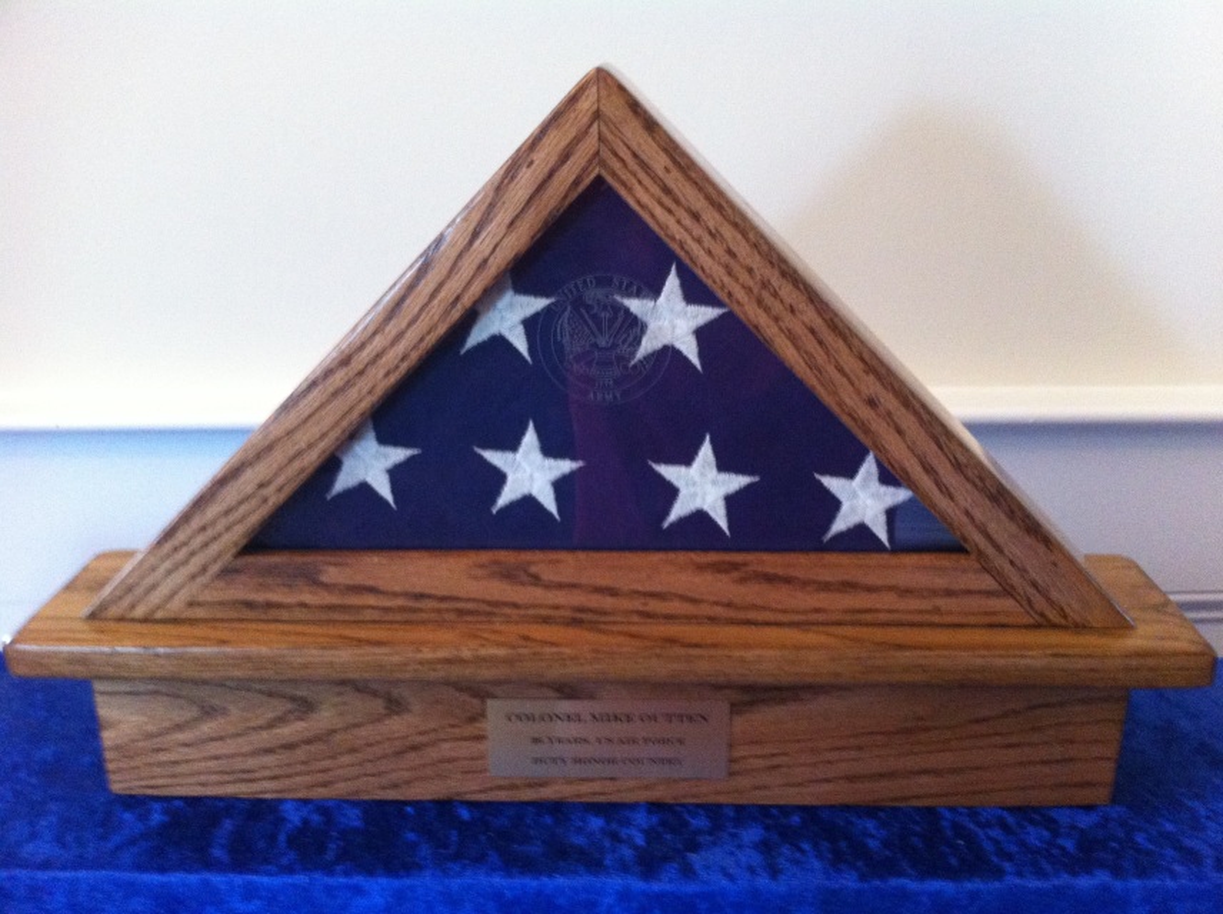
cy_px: 457
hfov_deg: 52.7
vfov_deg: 40.6
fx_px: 1235
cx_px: 612
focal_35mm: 35
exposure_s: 1/17
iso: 400
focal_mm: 3.85
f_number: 2.8
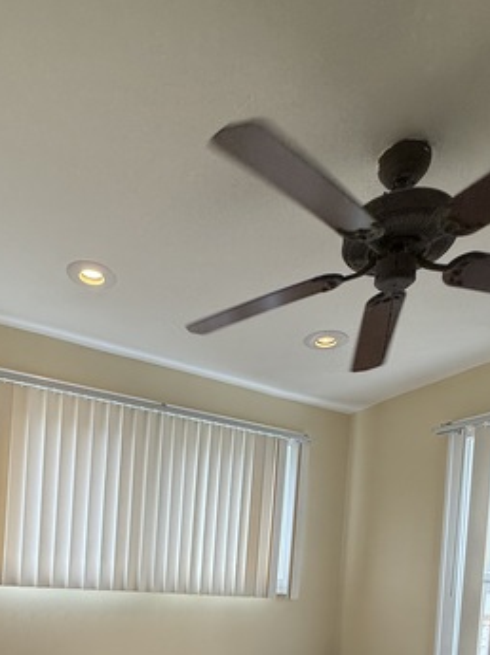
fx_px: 492
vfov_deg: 59.0
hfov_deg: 52.2
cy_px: 571
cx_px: 171
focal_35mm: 26
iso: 50
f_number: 2.2
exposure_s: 1/135
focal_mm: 2.22
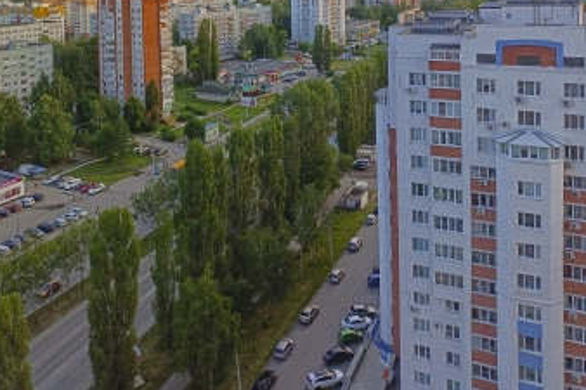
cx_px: 283
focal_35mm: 36
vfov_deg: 33.9
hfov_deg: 53.1
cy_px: 9
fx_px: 586
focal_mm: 4.71
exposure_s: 1/120
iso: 80
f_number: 1.7
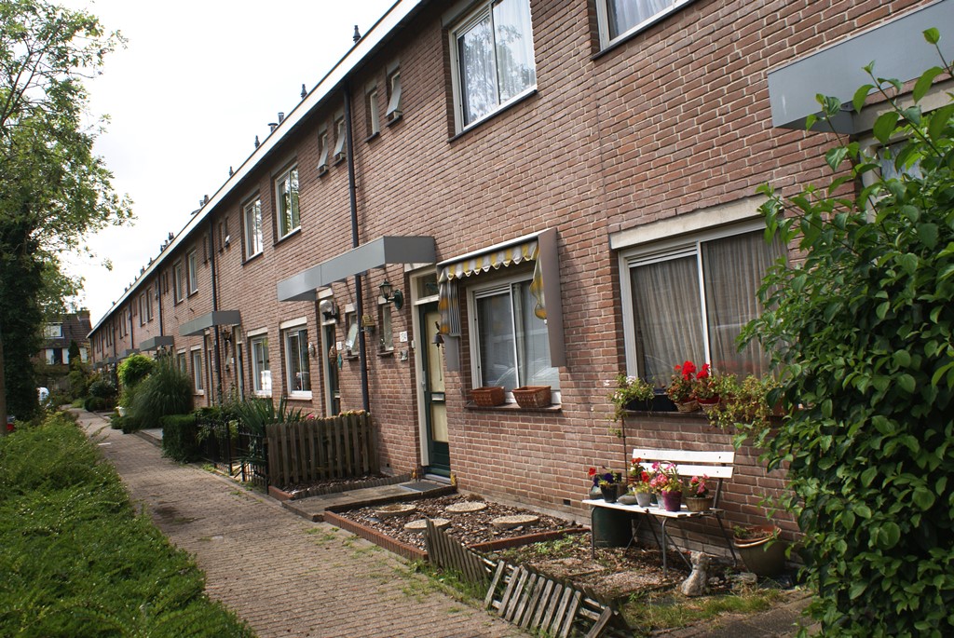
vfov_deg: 43.7
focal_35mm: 30
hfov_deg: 61.9
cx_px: 477
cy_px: 319
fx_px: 796
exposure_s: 1/125
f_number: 10
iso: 100
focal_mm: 20
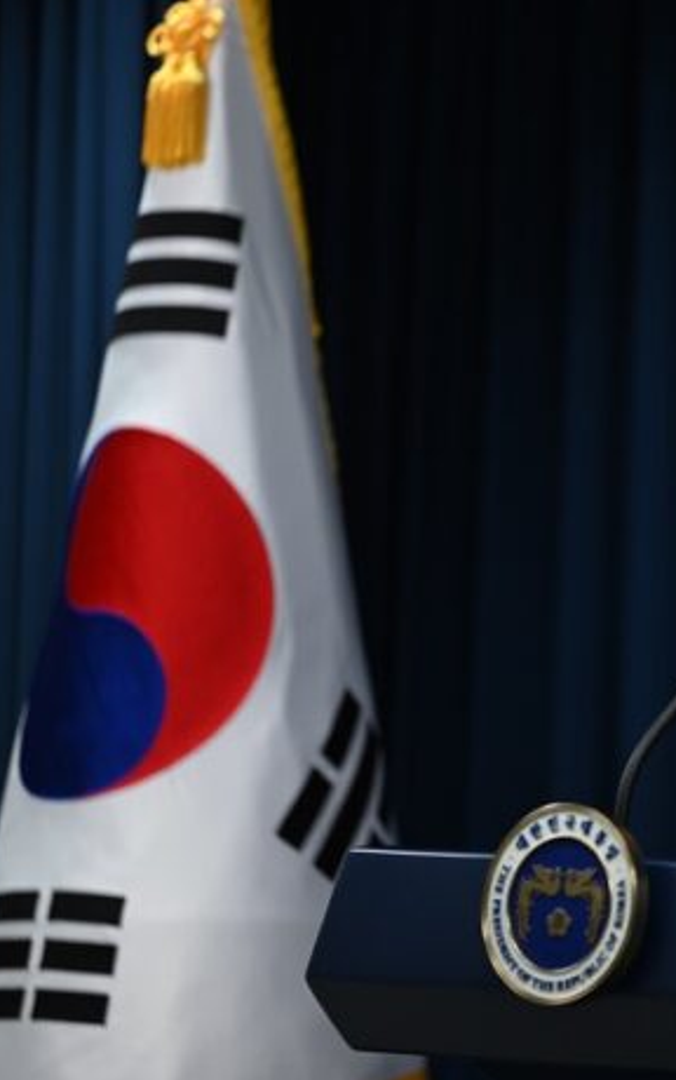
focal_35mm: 285
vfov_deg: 7.4
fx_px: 8390
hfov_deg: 4.6
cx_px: 753
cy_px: 542
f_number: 3.2
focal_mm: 185
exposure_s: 1/640
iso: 1250
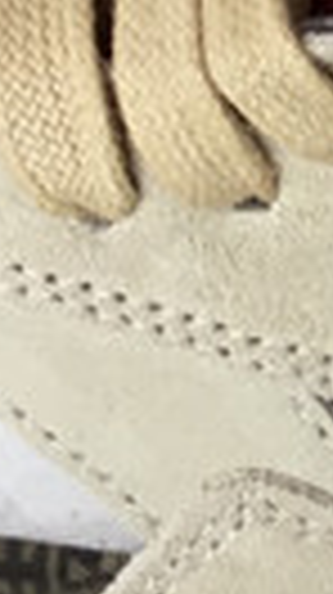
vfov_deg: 8.8
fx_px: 3635
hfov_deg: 5.1
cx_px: 765
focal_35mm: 231
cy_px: -578
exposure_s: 1/116
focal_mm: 3.3
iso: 25
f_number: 2.4
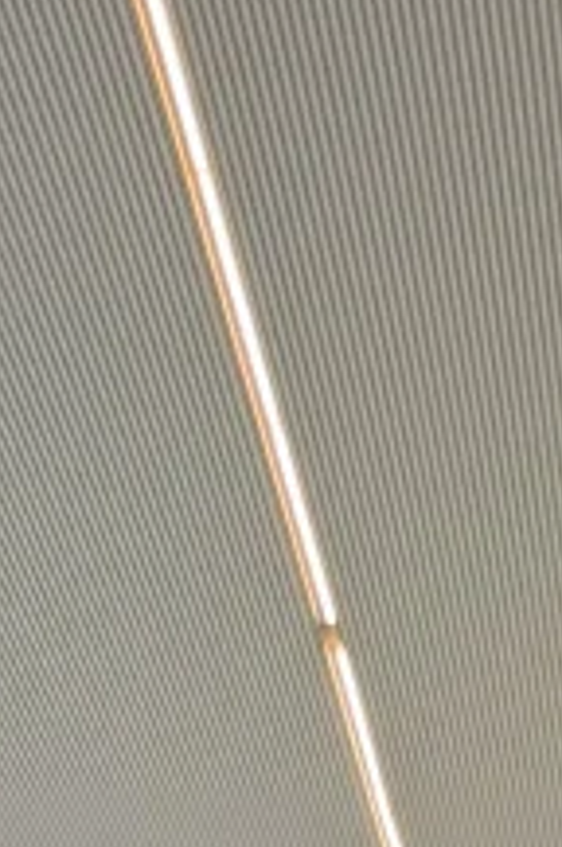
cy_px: 2174
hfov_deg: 8.1
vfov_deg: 10.3
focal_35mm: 166
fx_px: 3899
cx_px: 738
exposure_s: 1/100
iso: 64
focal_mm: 6.76
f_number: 1.78
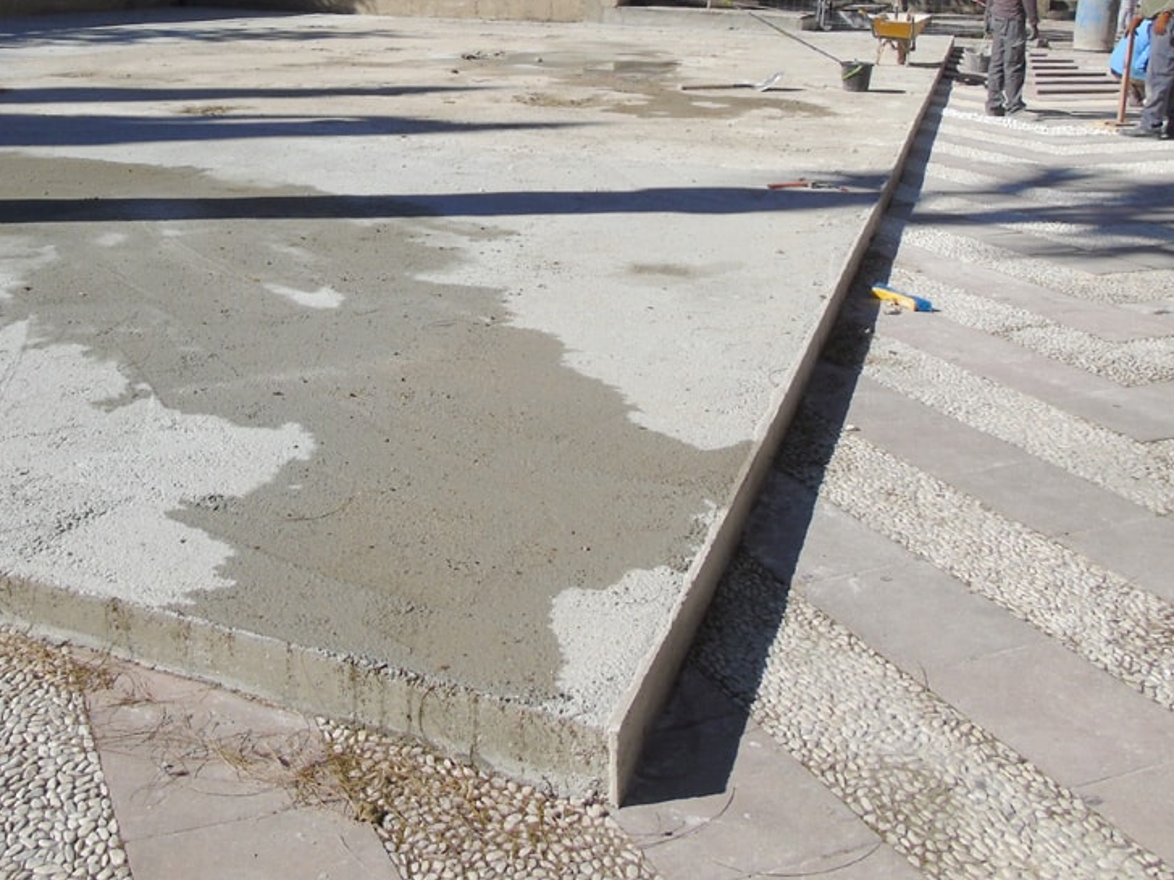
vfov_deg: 35.8
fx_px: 1322
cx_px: 400
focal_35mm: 39
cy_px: 197
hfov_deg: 47.2
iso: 80
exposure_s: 1/1000
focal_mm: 4.4
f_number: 4.8
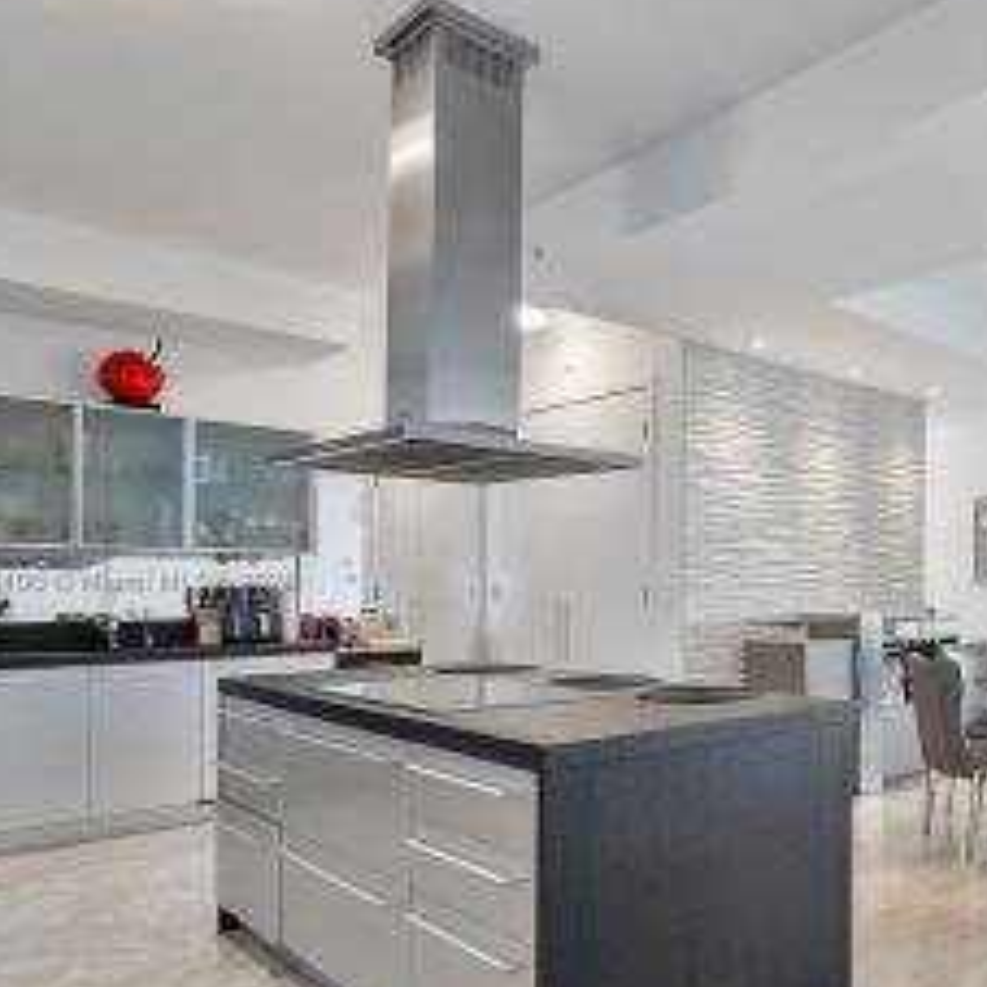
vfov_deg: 58.7
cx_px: 883
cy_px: 583
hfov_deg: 52.2
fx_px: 871
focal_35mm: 27
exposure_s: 1/15
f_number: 9
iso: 640
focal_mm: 16
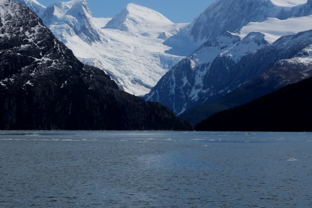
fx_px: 1040
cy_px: 32
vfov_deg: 11.4
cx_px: 140
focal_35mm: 120
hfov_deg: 17.1
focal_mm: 22.01
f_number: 7.1
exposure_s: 1/800
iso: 125
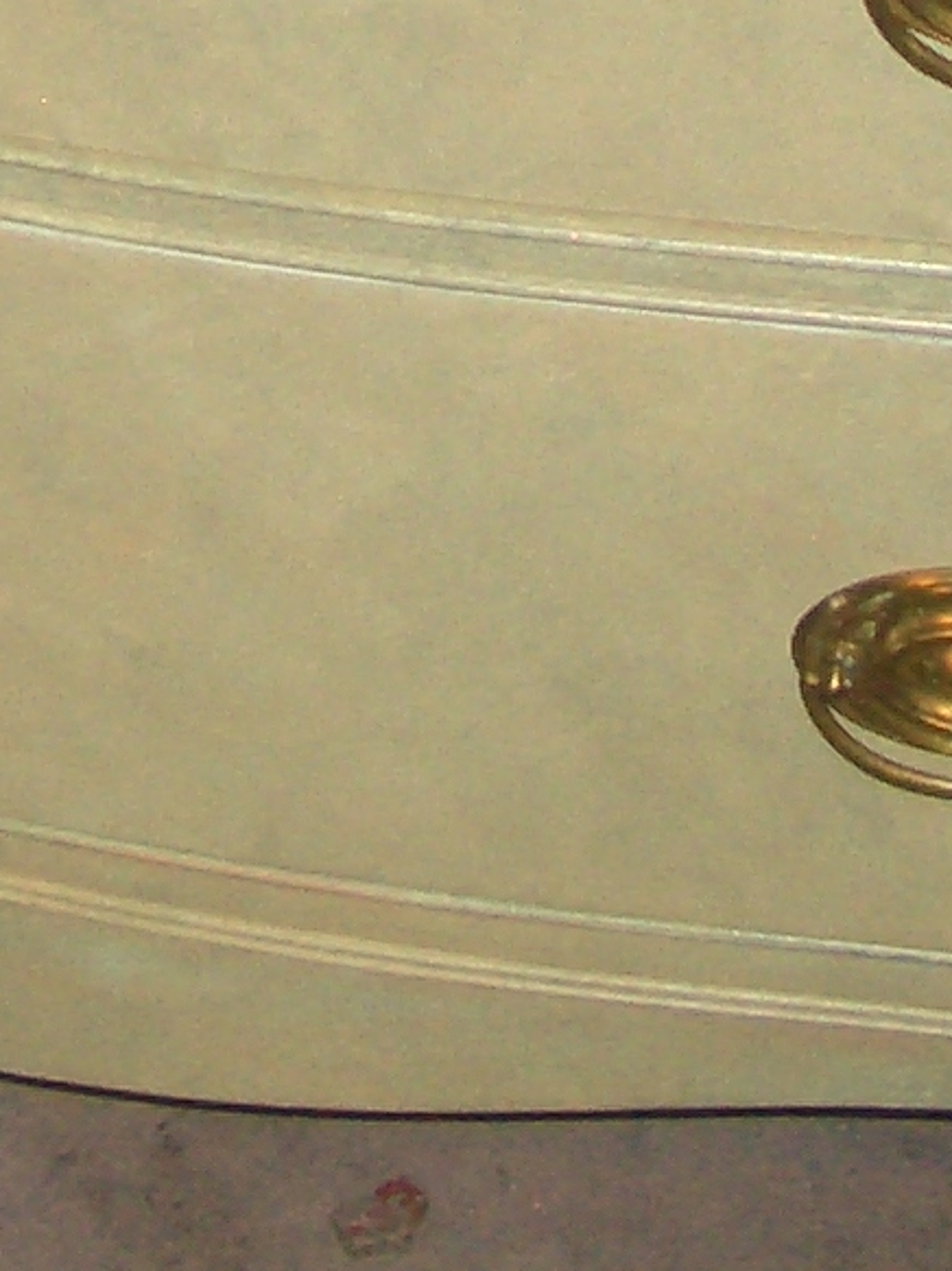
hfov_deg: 9.6
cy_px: -767
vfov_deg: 12.1
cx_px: -13
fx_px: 5651
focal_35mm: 154
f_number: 2.6
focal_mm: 5.8
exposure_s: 1/60
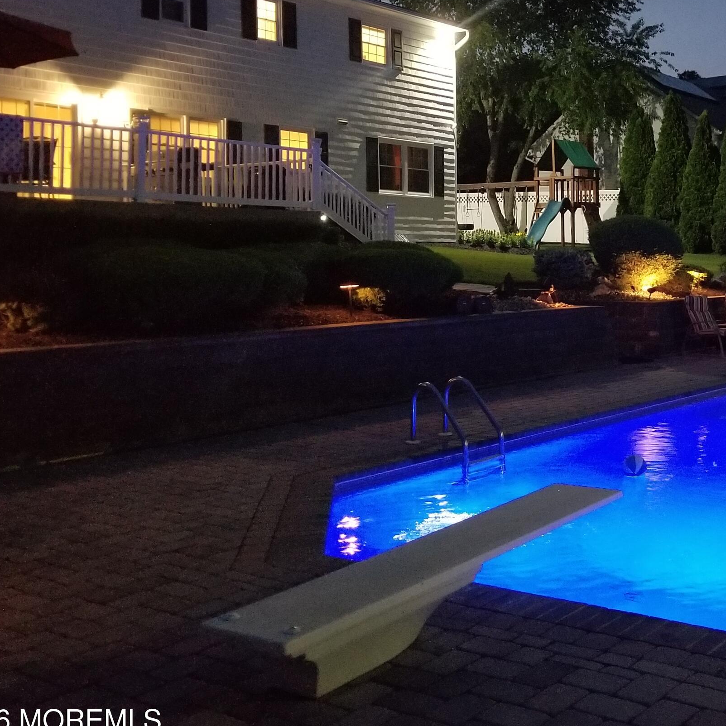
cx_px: 603
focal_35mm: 43
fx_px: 1020
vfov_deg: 38.8
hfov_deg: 37.5
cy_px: 257
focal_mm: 4.25
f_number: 1.7
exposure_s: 1/10
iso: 800
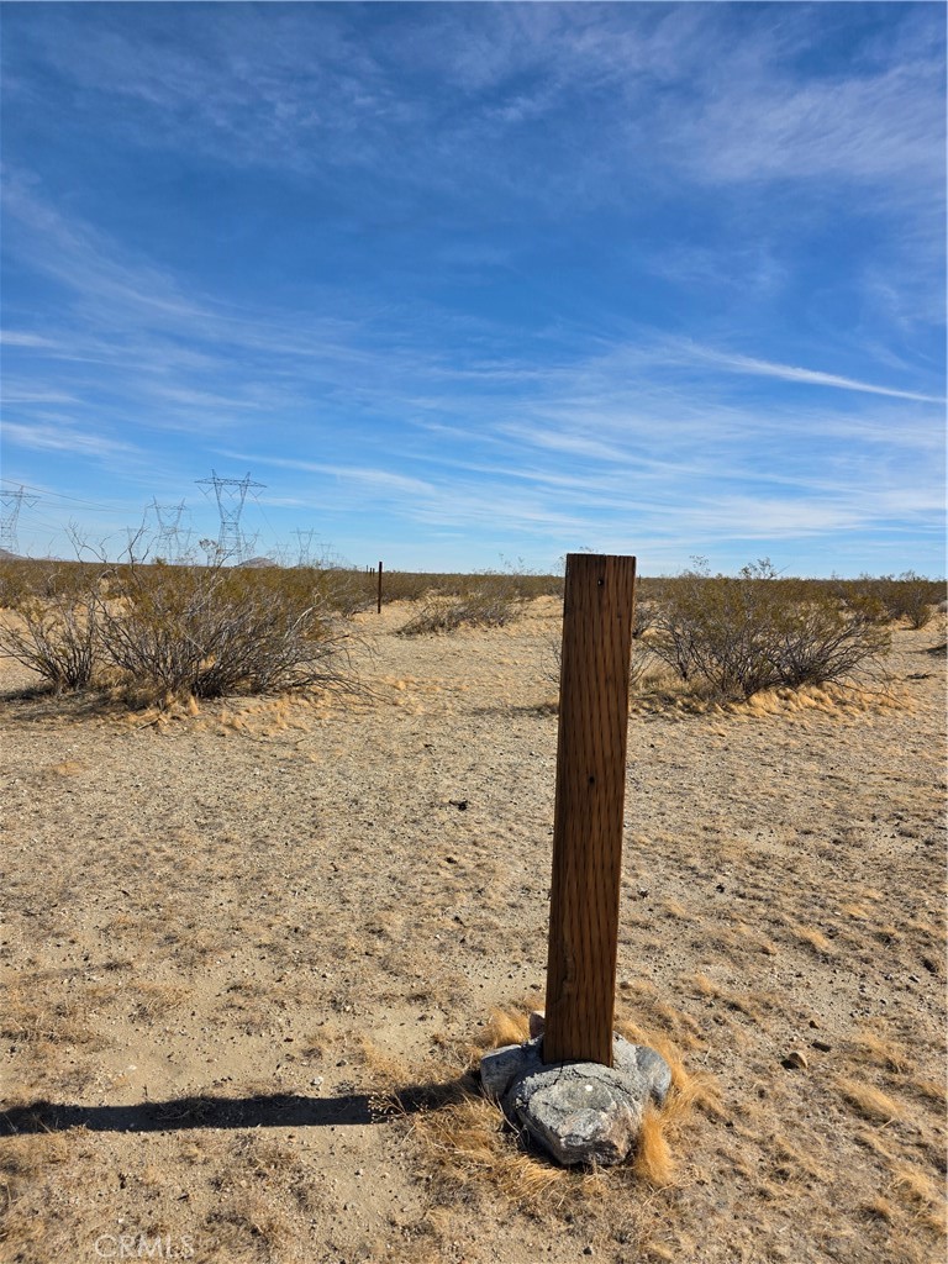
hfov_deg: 58.9
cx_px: 474
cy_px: 632
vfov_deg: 73.9
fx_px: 840
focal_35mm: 23
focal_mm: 6.3
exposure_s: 1/7944
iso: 80
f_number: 1.7
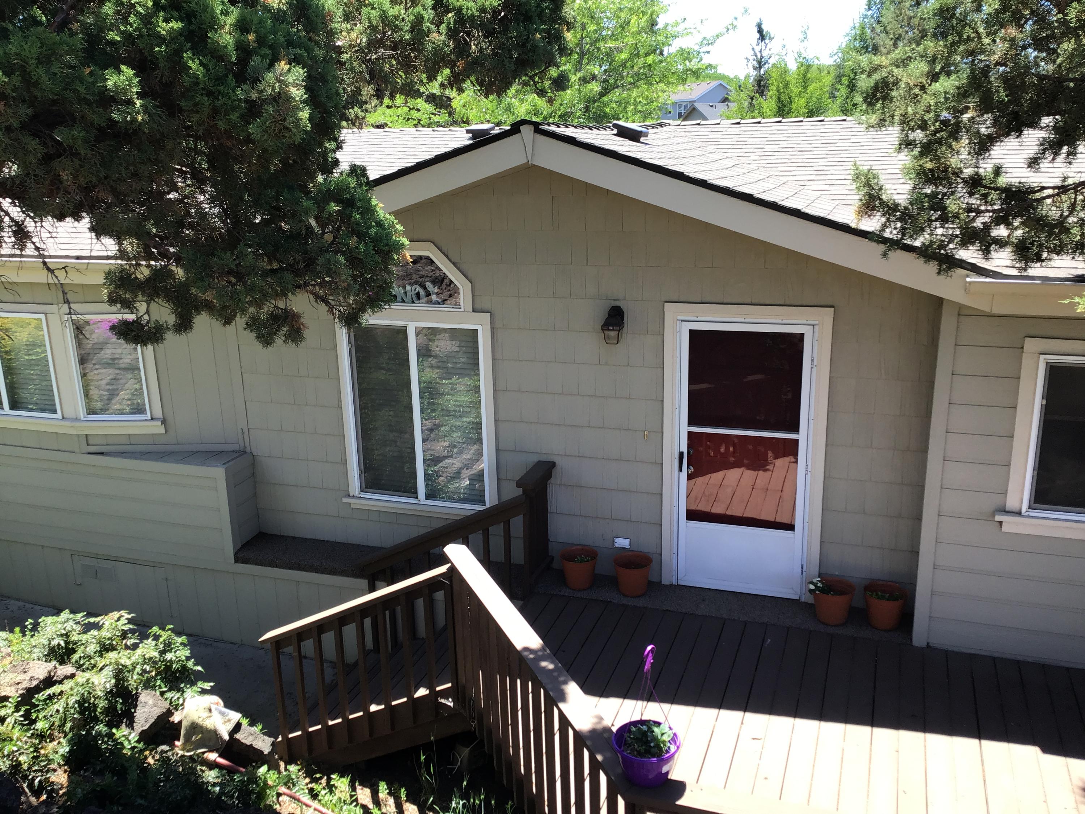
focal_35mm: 31
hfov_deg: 58.4
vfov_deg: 45.4
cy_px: 407
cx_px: 542
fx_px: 972
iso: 25
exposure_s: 1/205
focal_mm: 3.3
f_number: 2.4
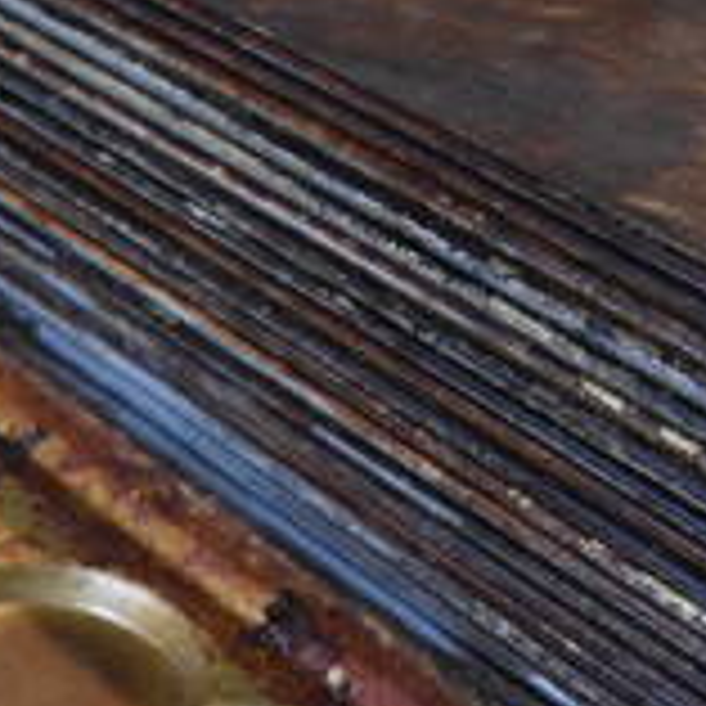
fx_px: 2054
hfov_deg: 16.4
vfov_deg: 18.5
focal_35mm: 89
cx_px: -567
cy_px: 832
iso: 3200
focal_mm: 18
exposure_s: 1/125
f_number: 3.5
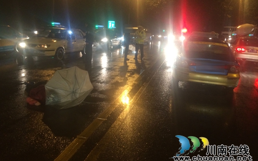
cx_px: 129
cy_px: 67
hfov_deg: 59.6
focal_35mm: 32
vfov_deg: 39.3
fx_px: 225
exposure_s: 1/30
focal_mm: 4.12
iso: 200
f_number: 2.2
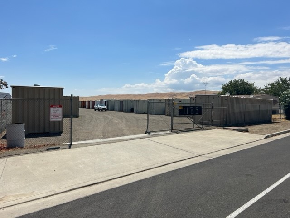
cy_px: 109
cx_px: 145
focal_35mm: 26
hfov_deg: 67.3
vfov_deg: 53.1
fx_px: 218
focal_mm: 5.7
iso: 50
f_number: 1.5
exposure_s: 1/9434
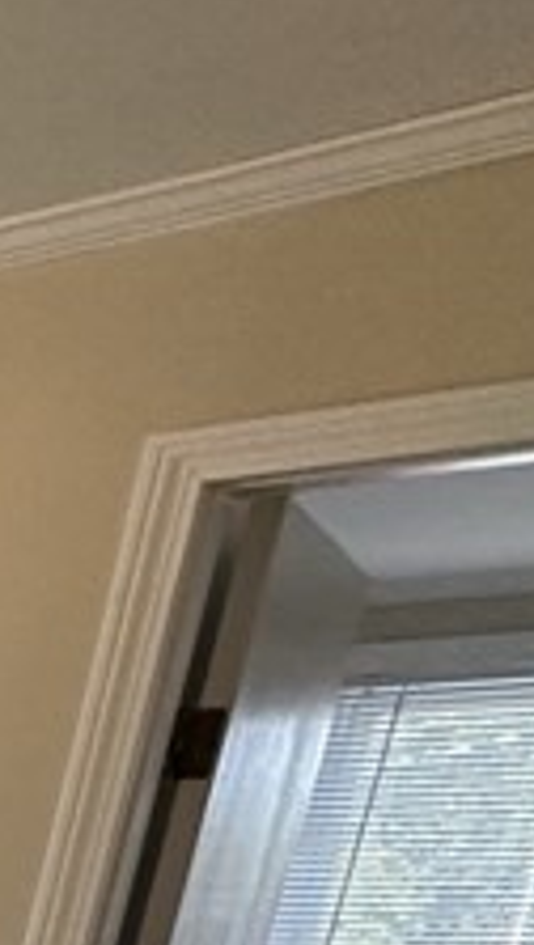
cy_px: 1390
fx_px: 1756
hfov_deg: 9.0
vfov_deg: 24.1
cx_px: -1445
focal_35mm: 70
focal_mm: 2.22
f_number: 2.2
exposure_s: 1/120
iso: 160
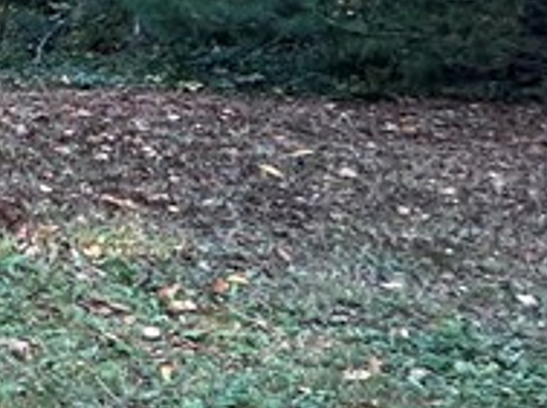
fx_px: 1199
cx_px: -897
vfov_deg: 19.1
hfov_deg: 13.5
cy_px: 87
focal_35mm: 76
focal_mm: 2.22
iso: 80
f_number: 2.2
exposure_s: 1/99
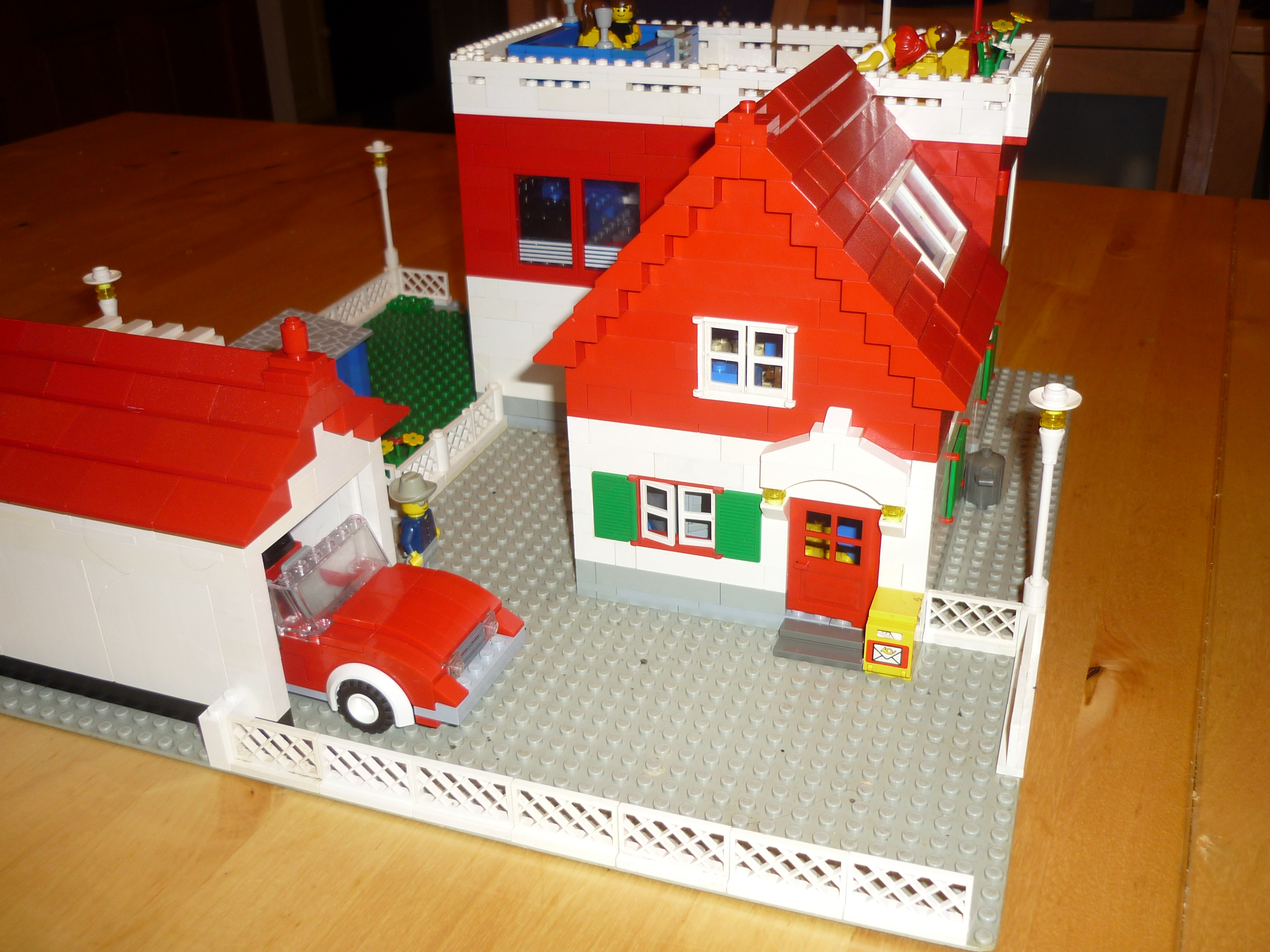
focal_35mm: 33
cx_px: 635
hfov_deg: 55.4
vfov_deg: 42.9
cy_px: 476
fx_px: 1211
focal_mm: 5.5
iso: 100
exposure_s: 1/30
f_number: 2.8
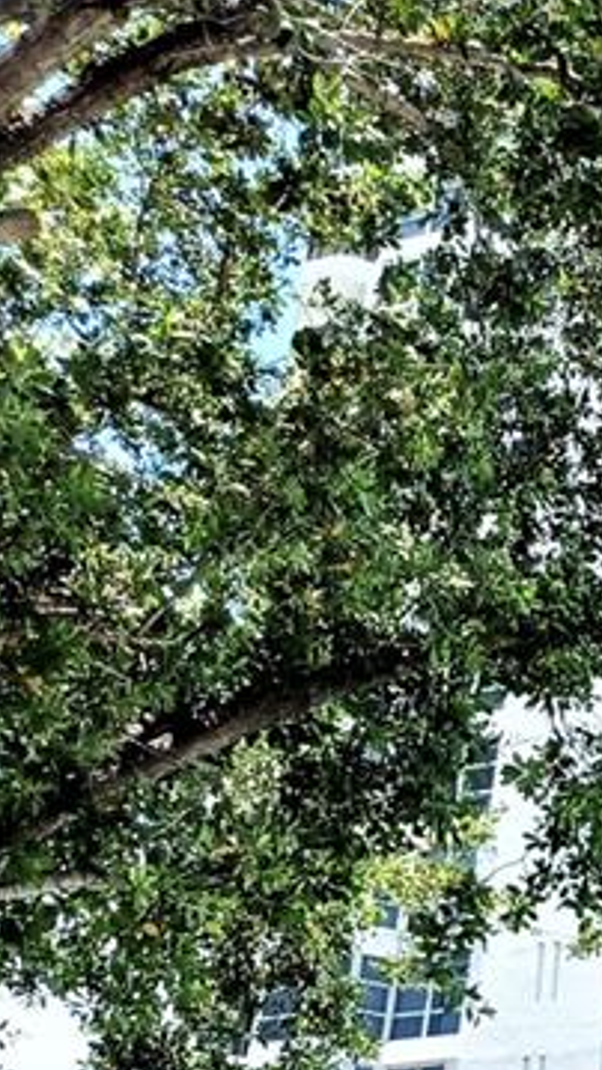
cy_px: 1183
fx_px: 2582
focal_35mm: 91
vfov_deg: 22.1
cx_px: 1267
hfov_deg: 11.7
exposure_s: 1/418
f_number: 1.8
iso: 32
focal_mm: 4.6
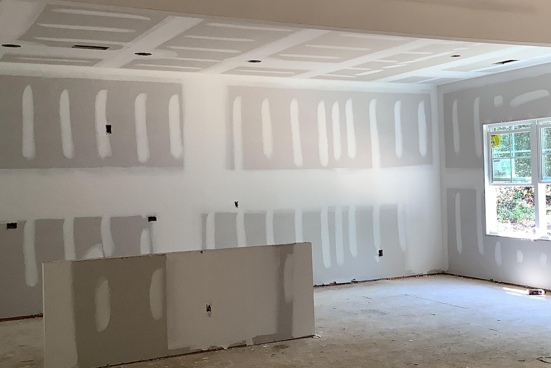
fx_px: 750
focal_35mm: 49
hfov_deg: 40.1
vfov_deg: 27.5
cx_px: 336
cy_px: 171
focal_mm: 3.3
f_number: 2.4
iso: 80
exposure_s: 1/120
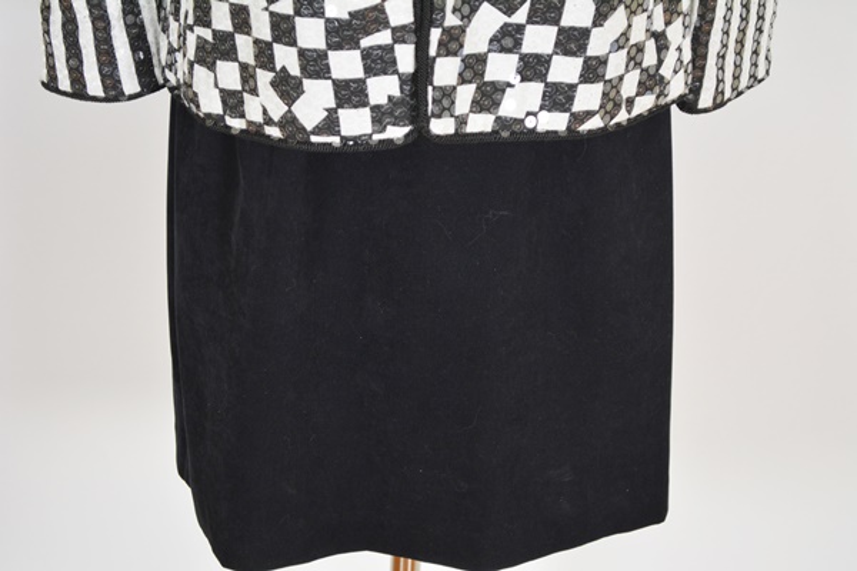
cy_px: 286
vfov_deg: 16.6
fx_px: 1964
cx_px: 428
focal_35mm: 82
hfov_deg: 24.6
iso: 800
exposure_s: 1/30
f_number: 5.6
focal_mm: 55
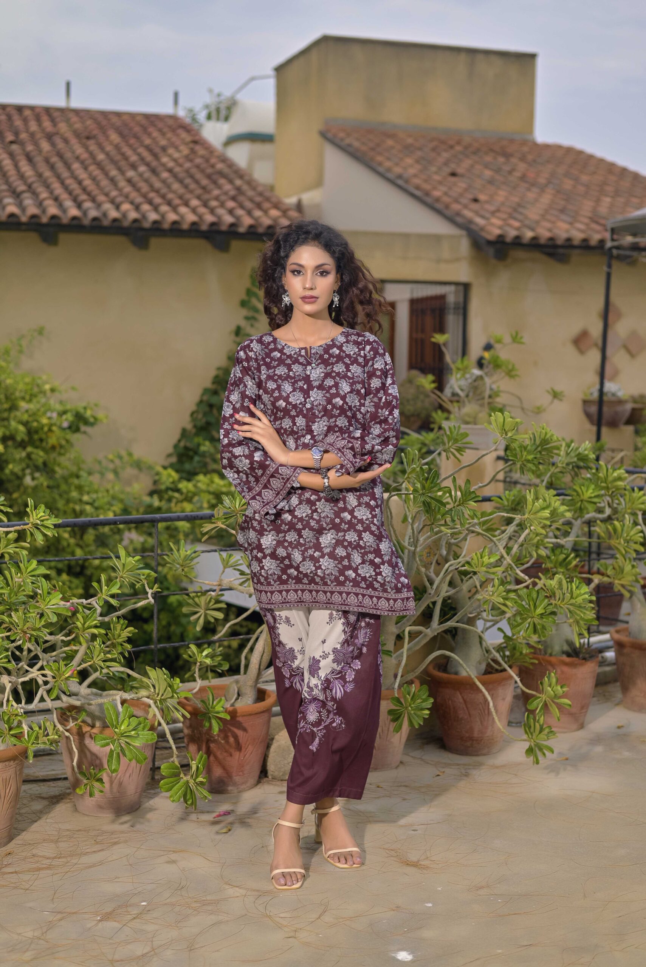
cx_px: 323
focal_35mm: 50
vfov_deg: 39.6
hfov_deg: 27.0
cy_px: 484
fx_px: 1344
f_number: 2.8
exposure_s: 1/500
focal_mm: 50
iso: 100
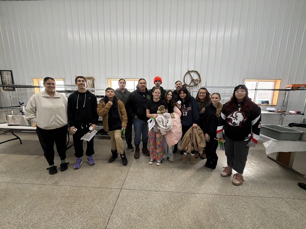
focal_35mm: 14
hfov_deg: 102.1
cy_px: 114
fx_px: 124
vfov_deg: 85.7
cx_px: 153
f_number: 2.2
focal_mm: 2.22
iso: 200
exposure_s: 1/120
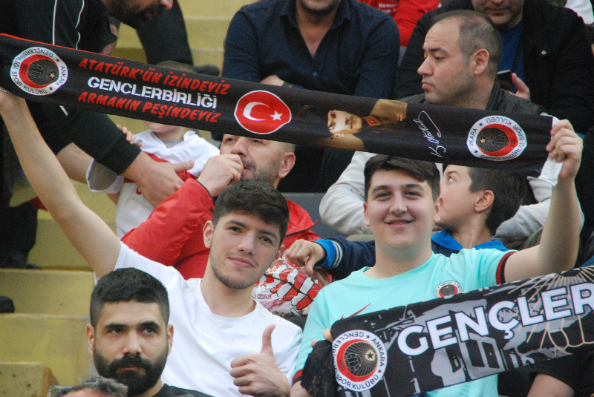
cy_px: 198
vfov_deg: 4.6
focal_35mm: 300
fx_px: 4954
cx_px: 297
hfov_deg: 6.9
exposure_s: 1/250
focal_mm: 200
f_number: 6.3
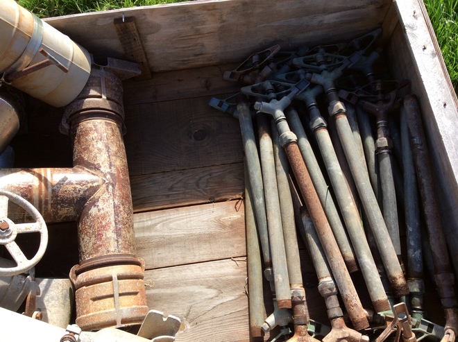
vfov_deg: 44.1
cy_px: 171
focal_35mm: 32
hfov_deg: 56.9
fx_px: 423
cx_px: 229
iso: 32
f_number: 2.4
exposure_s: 1/497
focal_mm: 3.3
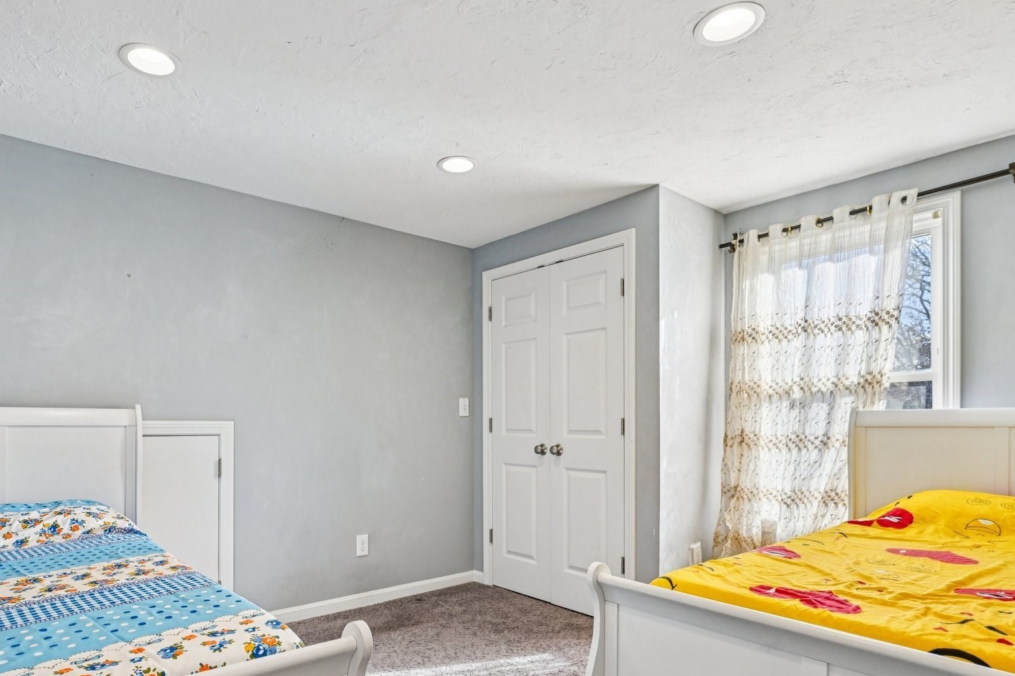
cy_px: 421
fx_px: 592
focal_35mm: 21
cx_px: 429
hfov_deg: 80.6
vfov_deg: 58.8
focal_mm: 16
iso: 400
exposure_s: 1/125
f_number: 8
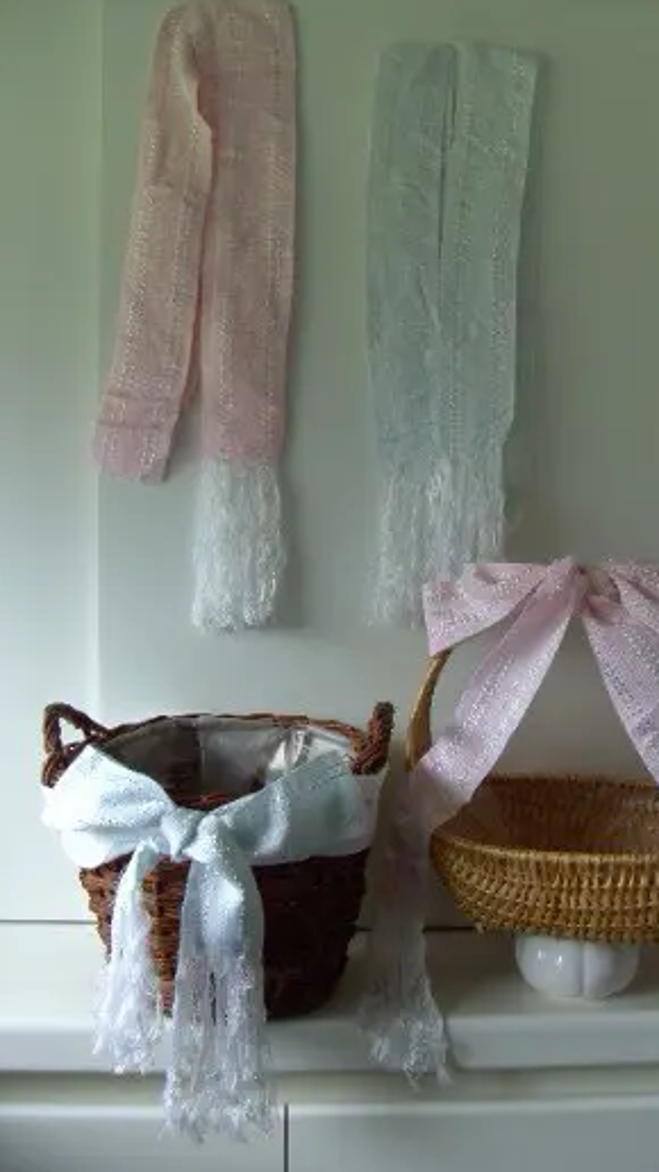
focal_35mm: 41
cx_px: 392
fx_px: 1274
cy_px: 587
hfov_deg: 28.9
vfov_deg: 49.4
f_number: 2.8
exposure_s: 1/55
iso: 80
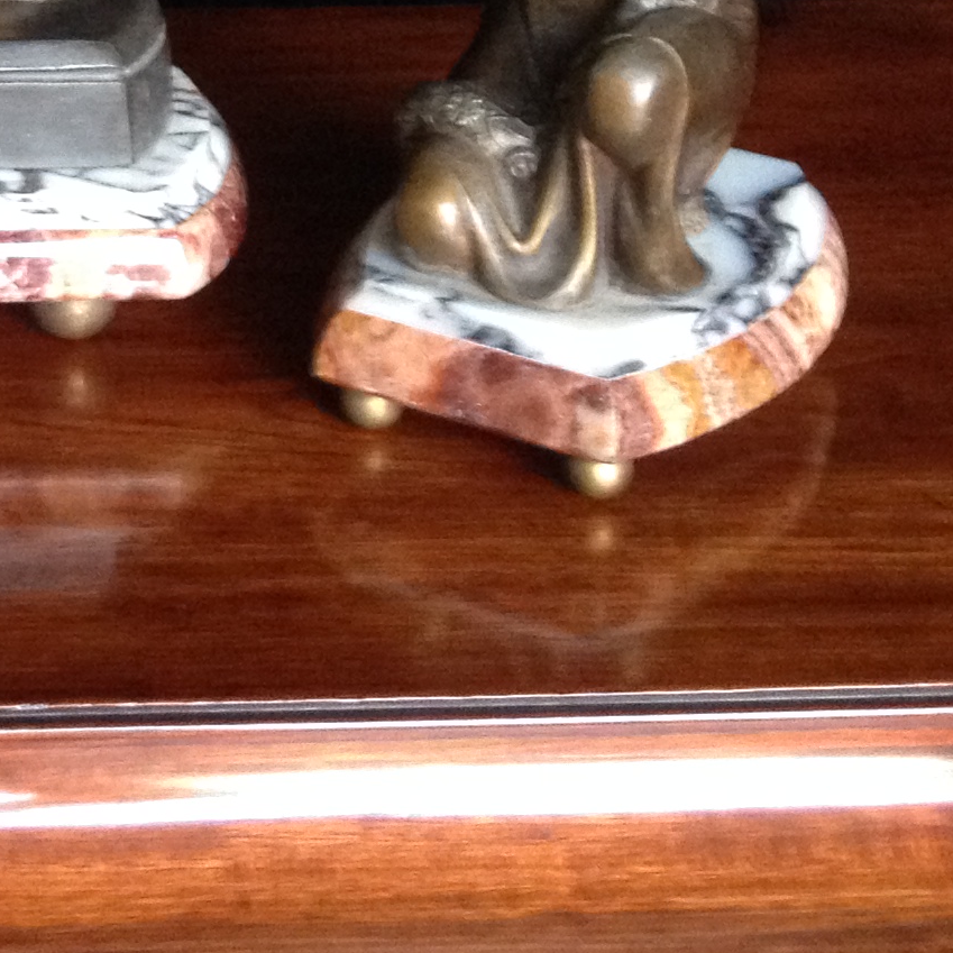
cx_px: -462
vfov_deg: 14.0
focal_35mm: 119
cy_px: -355
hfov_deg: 13.8
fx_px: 3707
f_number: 2.4
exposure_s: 1/20
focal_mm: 4.28
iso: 250
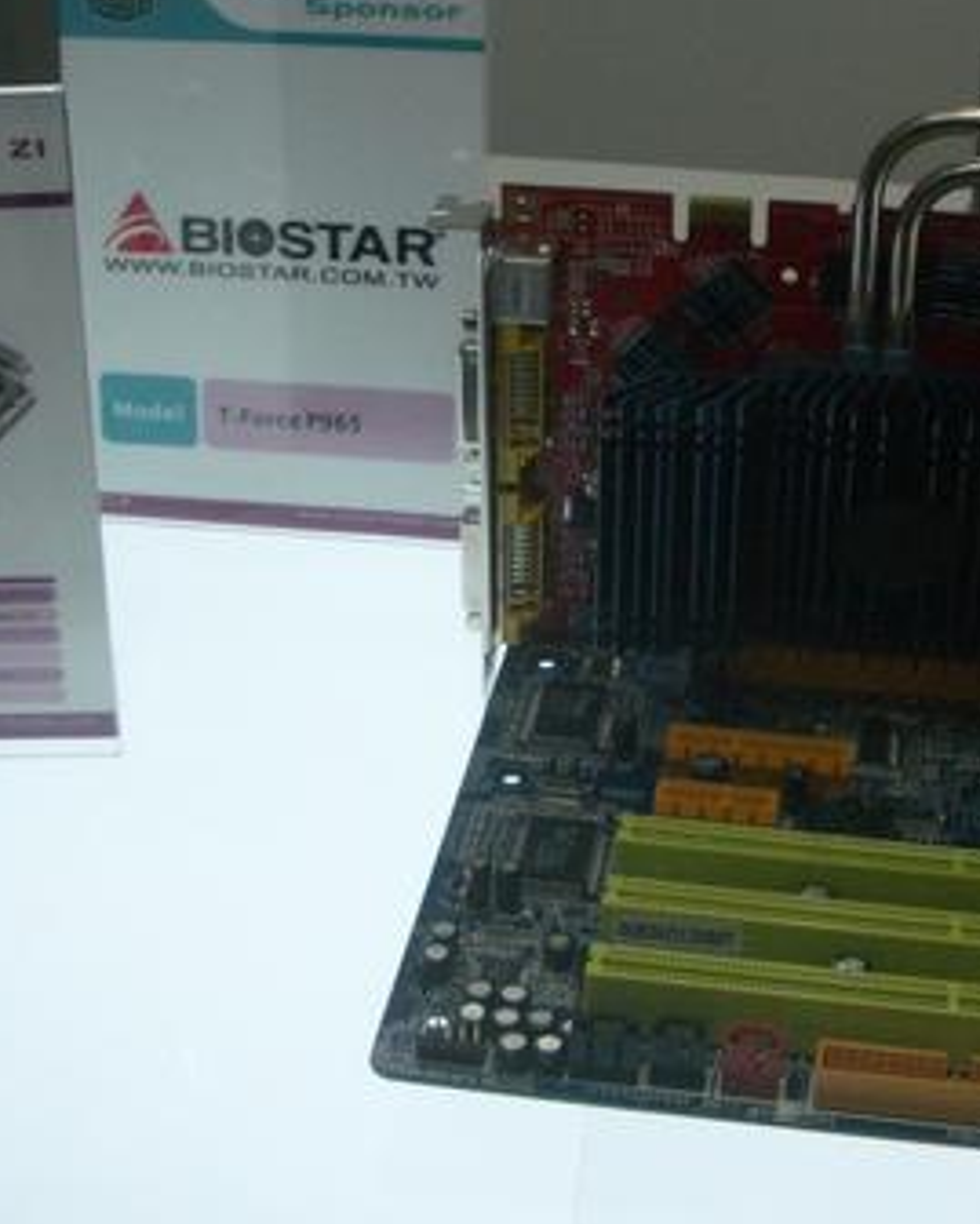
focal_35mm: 65
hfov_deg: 23.5
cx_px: 539
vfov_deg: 29.1
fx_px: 2356
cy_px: 525
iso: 100
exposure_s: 1/160
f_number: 2.6
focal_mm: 5.8
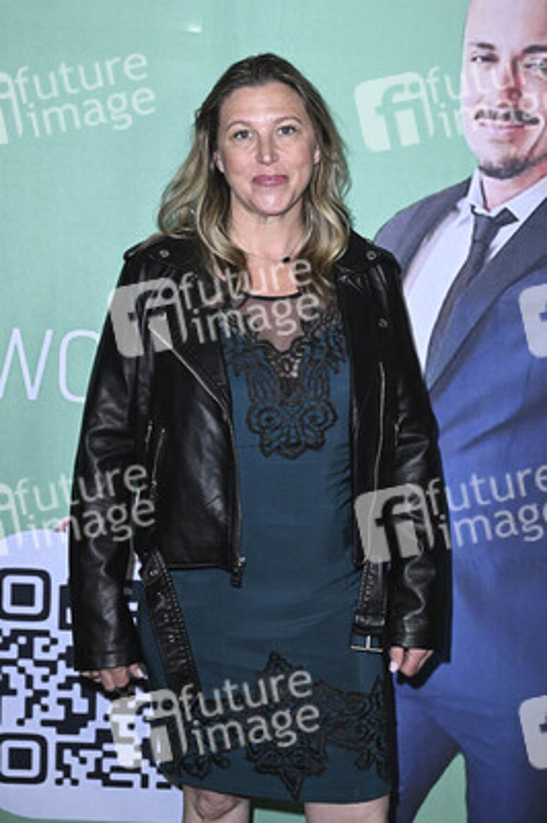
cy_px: 412
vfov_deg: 34.0
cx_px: 274
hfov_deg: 23.0
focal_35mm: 59
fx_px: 1347
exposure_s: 1/200
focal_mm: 59
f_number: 5.6
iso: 1600
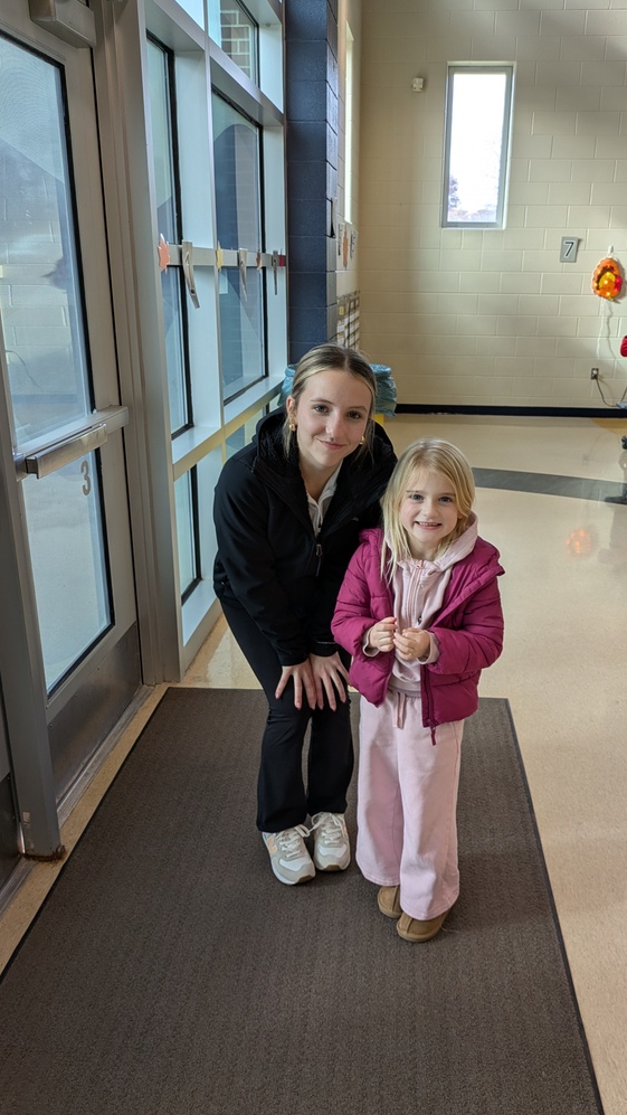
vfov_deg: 67.9
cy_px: 563
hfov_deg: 41.4
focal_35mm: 28
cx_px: 357
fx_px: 827
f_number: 1.89
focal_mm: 5.43
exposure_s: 1/60
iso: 44
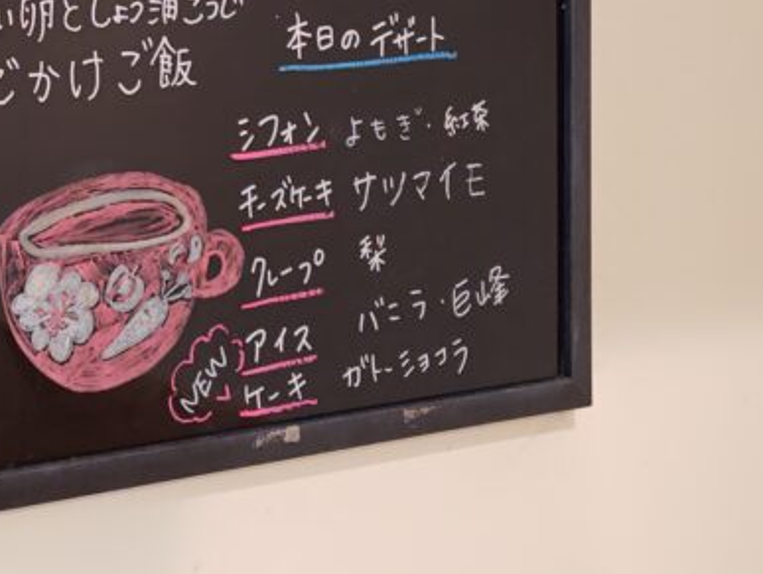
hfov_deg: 24.7
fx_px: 1677
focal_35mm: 76
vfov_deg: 19.0
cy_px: 30
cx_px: 34
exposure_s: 1/60
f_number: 1.9
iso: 486
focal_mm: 5.56
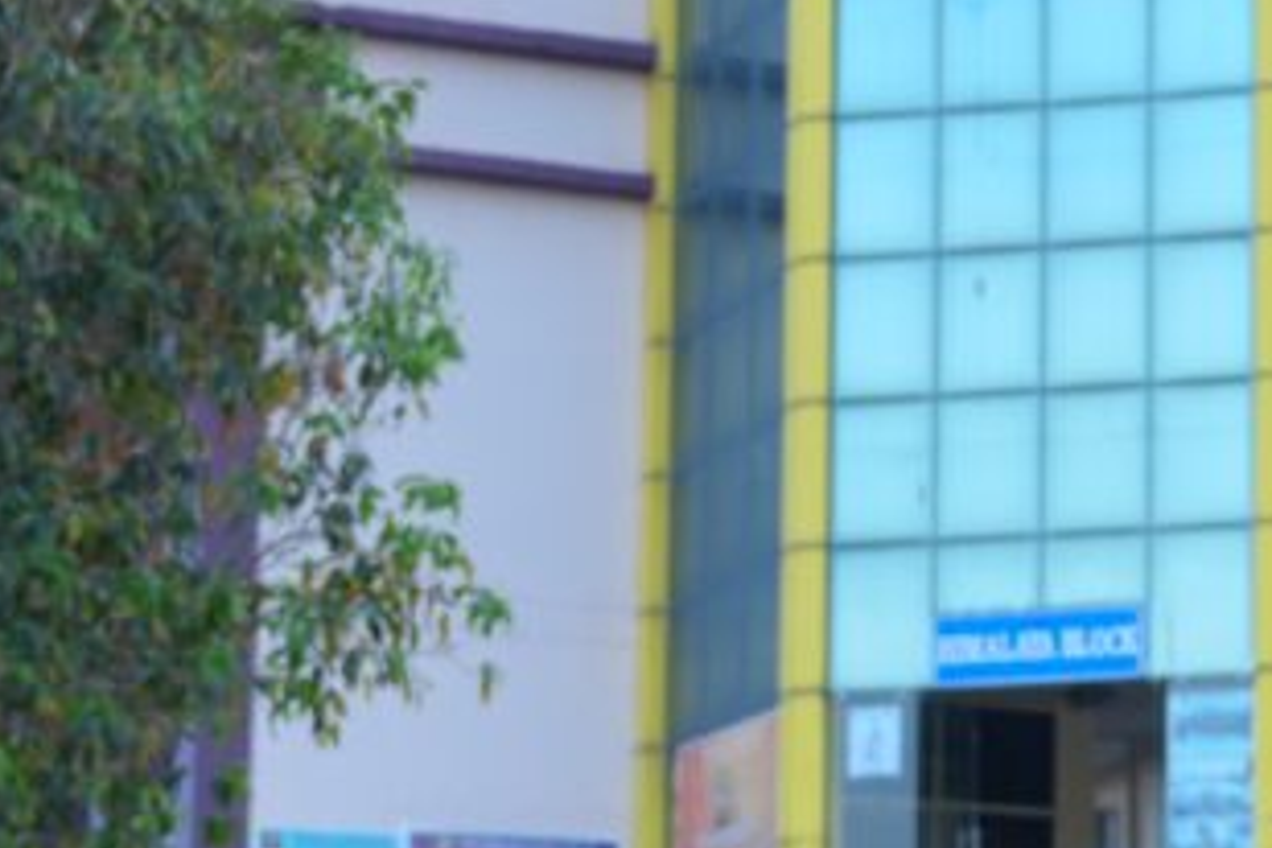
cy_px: 733
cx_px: 1836
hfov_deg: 13.9
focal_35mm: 140
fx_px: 4946
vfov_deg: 9.8
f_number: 2.8
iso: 250
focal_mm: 38
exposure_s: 1/200
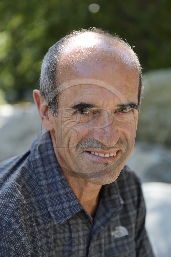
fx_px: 499
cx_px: 86
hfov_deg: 19.4
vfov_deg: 28.9
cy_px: 128
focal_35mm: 70
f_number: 4
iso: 200
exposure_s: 1/200
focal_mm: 70
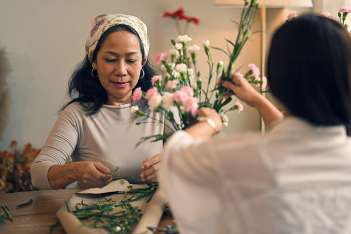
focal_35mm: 85
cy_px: 117
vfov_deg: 16.1
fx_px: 829
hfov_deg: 23.9
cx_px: 176
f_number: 1.8
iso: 125
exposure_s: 1/250
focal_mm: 85
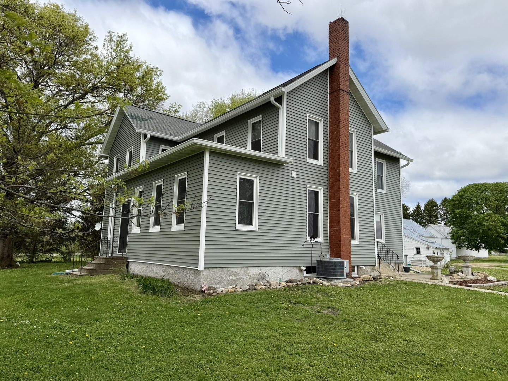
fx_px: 352
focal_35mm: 24
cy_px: 190
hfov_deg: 71.6
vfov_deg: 56.8
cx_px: 254
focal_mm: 6.76
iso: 80
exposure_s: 1/4405
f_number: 1.78
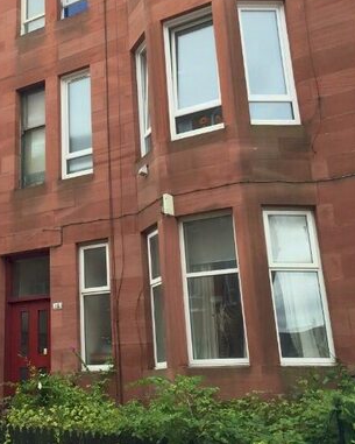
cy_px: 140
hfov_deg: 28.2
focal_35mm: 52
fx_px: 683
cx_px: 42
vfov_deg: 35.6
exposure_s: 1/235
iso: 32
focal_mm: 4.15
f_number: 2.2
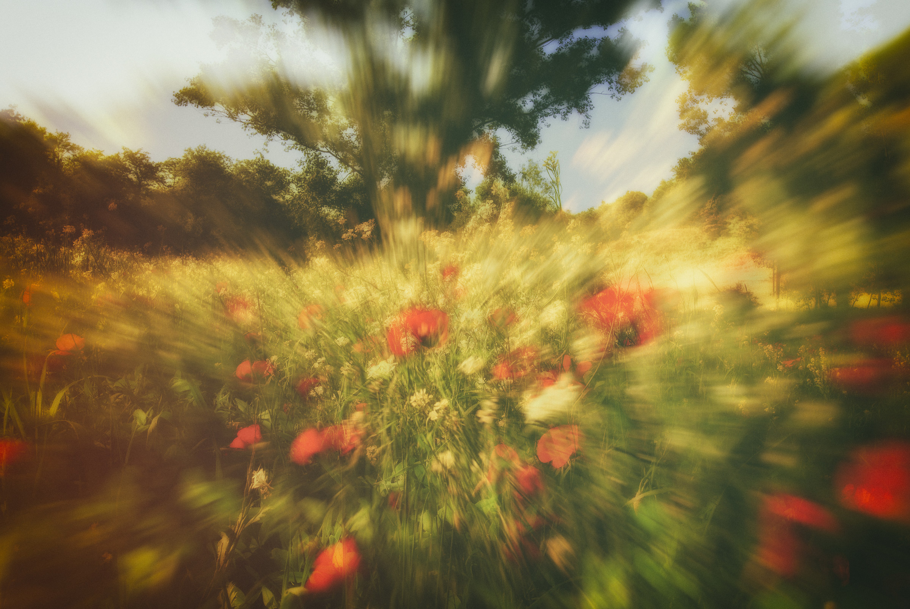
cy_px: 304
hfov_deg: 61.9
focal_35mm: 30
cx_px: 455
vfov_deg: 43.7
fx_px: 759
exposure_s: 1/60
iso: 100
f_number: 13
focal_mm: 20
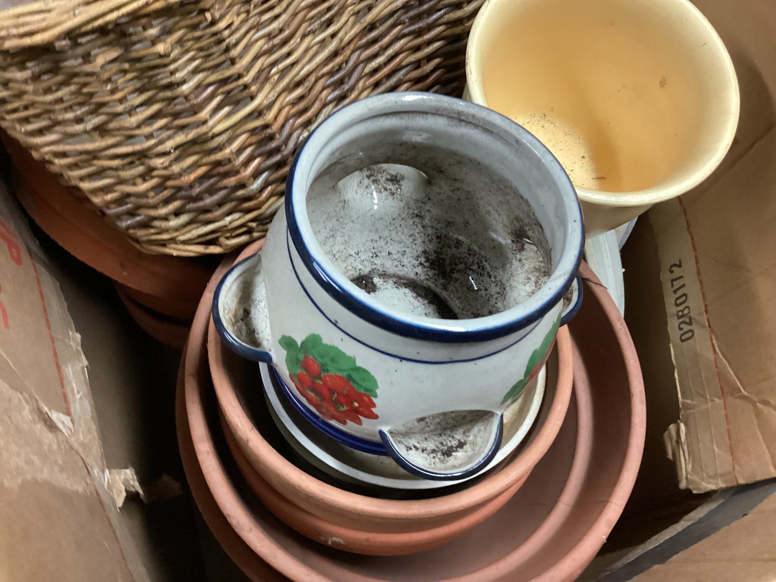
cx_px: 388
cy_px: 291
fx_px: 695
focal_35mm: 31
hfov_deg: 58.3
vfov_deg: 45.4
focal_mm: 3.3
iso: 400
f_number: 2.4
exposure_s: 1/30
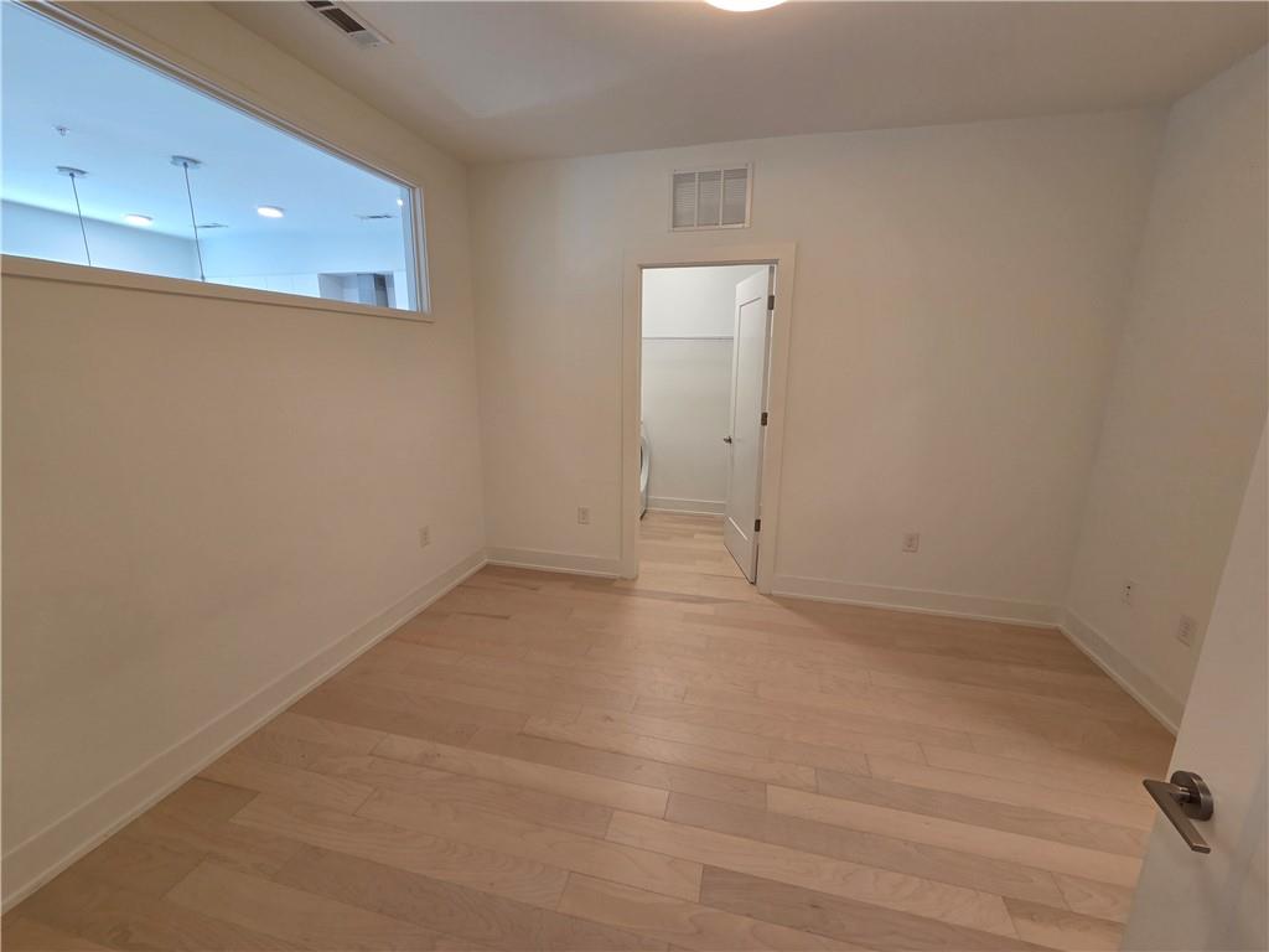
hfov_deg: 106.2
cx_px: 634
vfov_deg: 89.9
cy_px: 476
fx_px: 477
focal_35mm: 13
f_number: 2.2
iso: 100
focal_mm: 2.2
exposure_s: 1/60
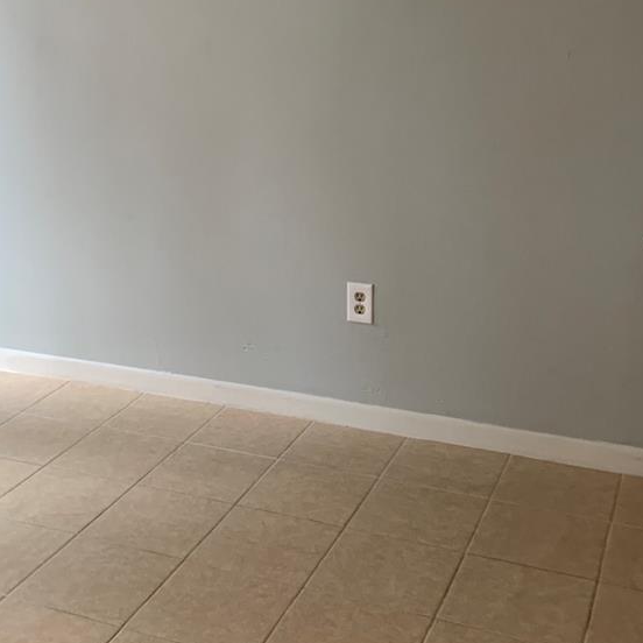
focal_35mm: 50
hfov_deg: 33.7
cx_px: 205
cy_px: 241
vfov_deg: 33.9
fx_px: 1051
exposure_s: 1/60
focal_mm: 4.25
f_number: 1.8
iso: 125
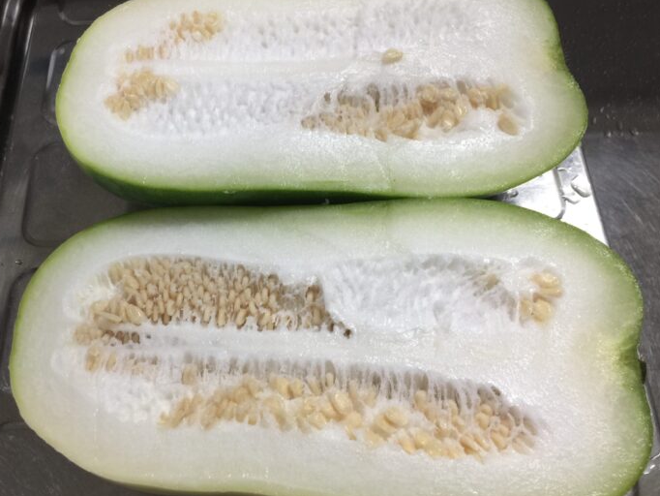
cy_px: 250
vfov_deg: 41.8
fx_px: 648
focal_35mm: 34
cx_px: 279
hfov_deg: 53.7
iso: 40
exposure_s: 1/15
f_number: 2.2
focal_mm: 4.15
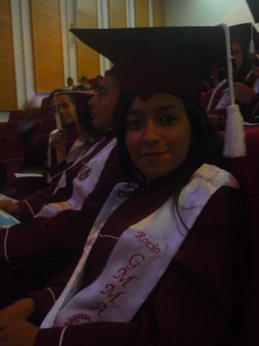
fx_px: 329
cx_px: 130
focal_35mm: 33
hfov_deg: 42.9
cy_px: 173
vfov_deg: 55.4
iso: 400
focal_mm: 5.5
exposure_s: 1/8
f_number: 2.8
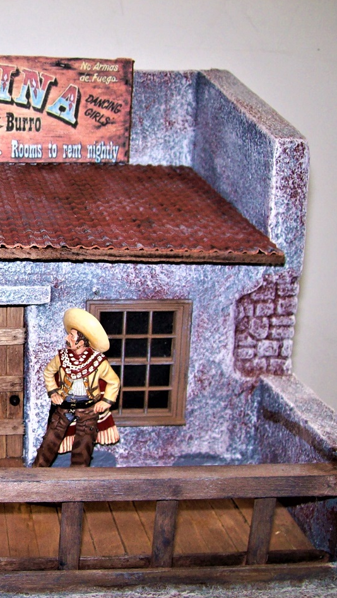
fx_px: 842
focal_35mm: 53
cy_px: 299
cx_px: -22
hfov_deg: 21.6
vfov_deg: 39.2
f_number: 2.7
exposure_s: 1/64
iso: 80
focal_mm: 6
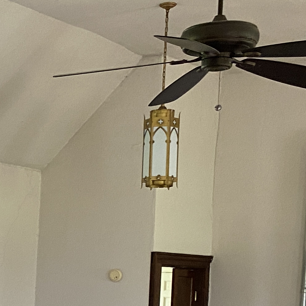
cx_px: -269
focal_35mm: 94
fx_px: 940
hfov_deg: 15.5
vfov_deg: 18.0
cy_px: 318
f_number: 1.8
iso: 125
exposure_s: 1/83
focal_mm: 4.25
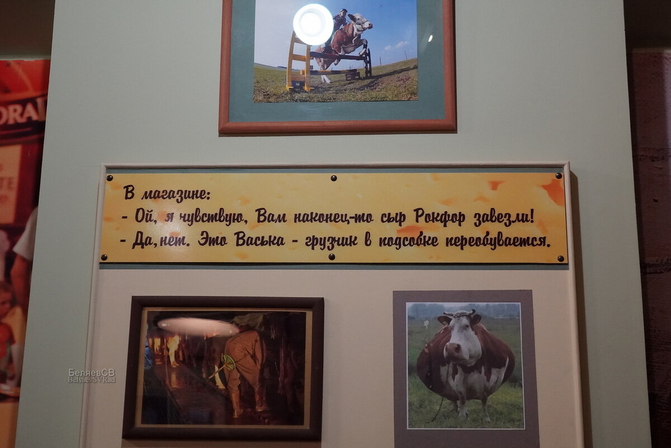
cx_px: 336
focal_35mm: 50
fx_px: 923
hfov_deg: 40.0
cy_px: 224
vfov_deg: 27.3
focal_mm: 33
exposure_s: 1/250
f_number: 4
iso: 10000
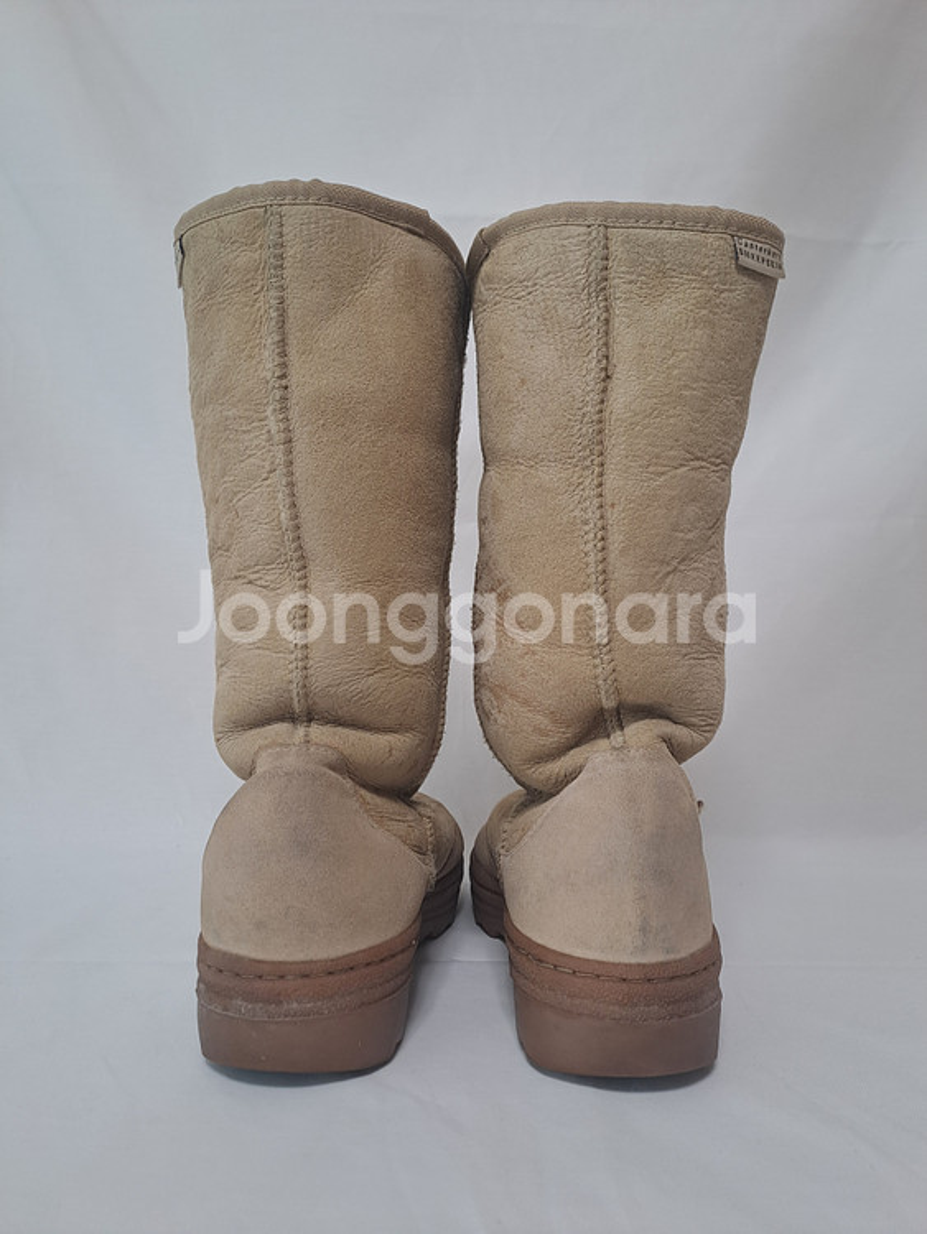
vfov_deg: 69.4
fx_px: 892
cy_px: 617
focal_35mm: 25
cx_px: 464
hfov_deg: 54.9
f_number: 1.8
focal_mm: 4.65
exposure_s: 1/50
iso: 80
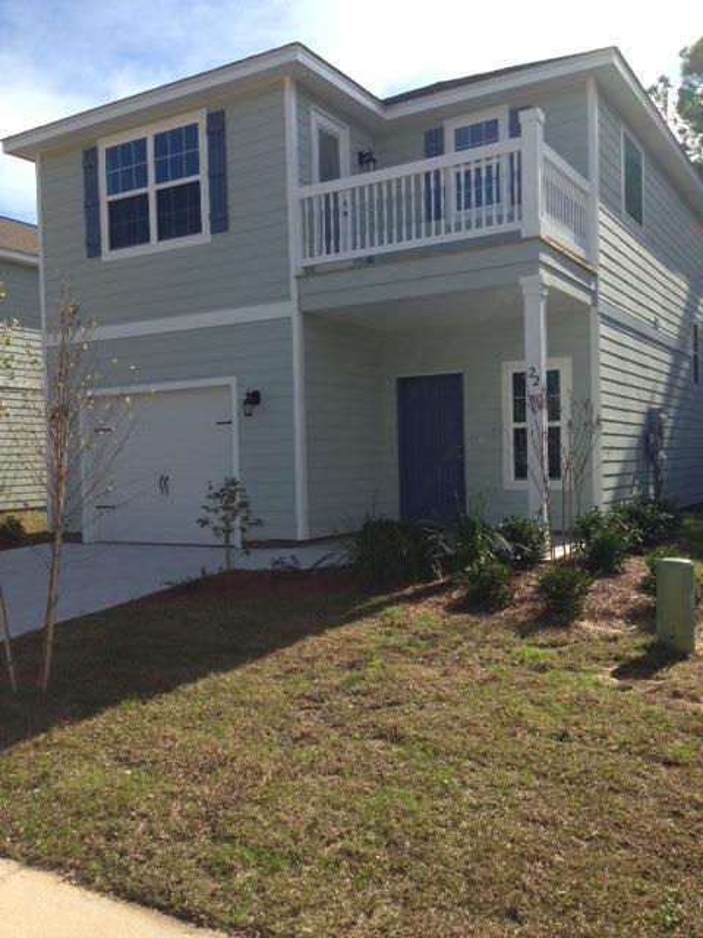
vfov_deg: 55.4
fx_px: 894
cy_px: 469
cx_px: 352
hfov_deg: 42.9
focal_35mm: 33
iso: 50
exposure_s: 1/1130
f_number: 2.4
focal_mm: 4.12
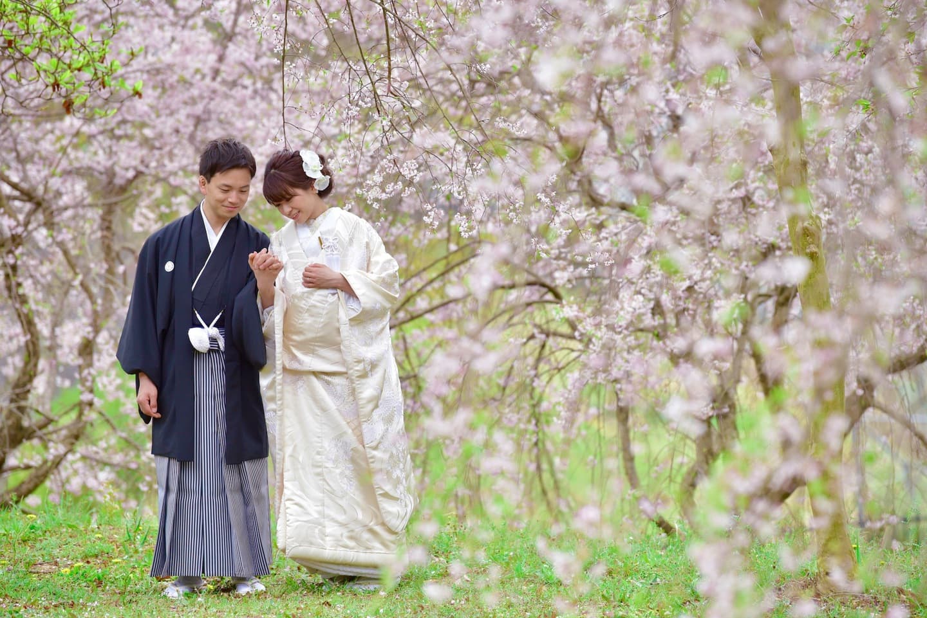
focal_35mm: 200
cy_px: 309
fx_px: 5151
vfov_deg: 6.9
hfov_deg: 10.3
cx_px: 464
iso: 1000
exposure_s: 1/1250
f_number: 4
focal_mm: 200
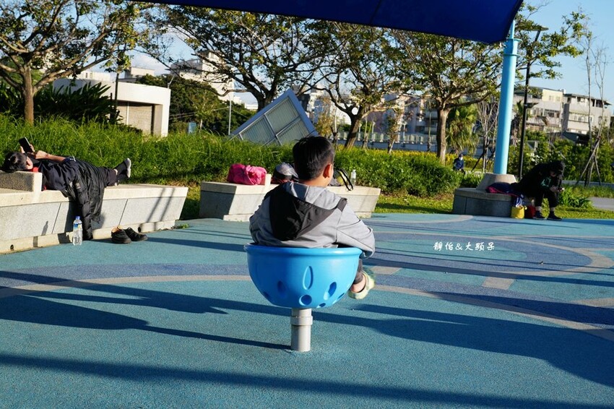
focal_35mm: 46
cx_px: 307
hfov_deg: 42.8
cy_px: 204
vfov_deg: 29.2
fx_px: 784
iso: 100
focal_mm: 46
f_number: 8
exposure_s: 1/160
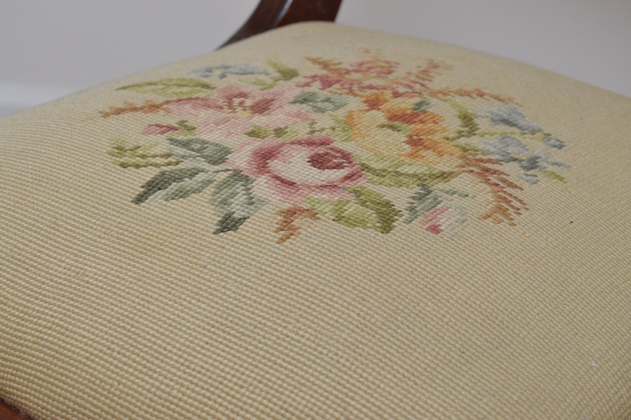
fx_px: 1445
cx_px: 316
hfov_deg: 24.6
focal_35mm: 82
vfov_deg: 16.5
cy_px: 210
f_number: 8
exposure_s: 1/80
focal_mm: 55
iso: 800
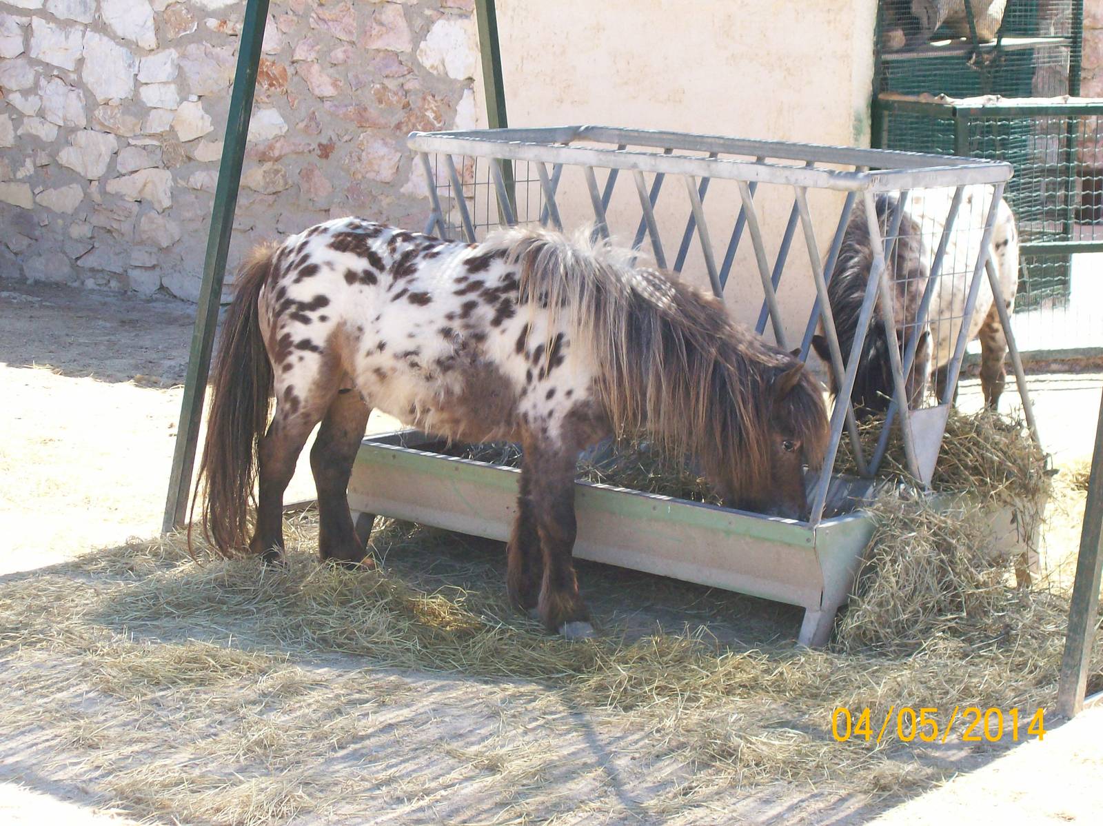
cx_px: 552
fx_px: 2770
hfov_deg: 22.5
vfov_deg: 17.0
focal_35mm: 87
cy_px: 413
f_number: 4.3
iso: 80
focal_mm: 14.3
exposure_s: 1/179
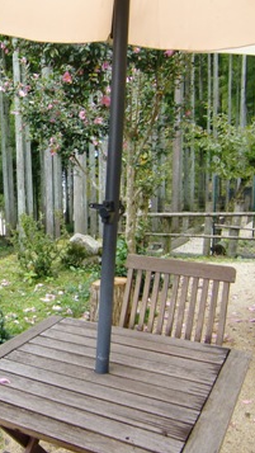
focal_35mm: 41
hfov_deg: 27.9
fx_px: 492
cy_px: 226
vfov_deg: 49.4
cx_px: 25
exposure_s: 1/60
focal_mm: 4.9
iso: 160
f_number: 2.6
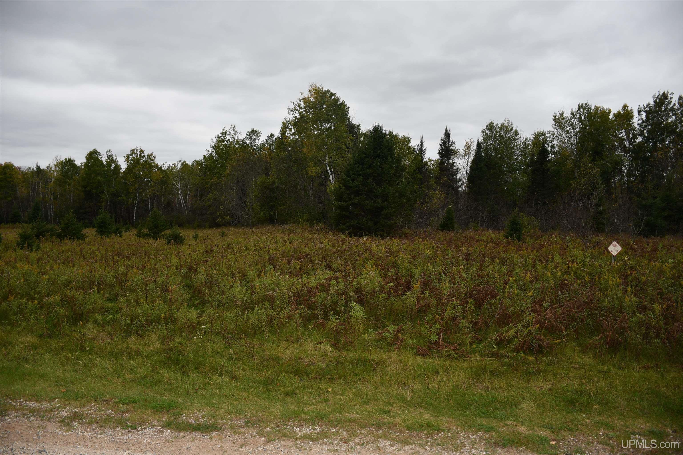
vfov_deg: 47.9
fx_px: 512
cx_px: 342
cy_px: 228
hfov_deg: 67.4
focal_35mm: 27
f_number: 3.5
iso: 125
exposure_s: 1/250
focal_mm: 18
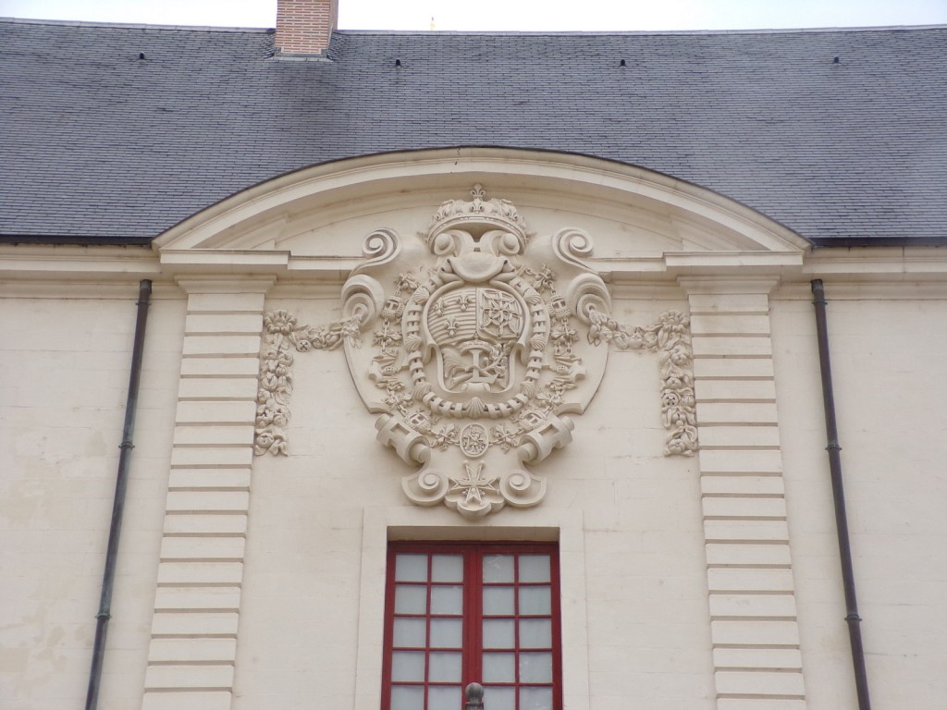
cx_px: 474
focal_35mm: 86
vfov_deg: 17.2
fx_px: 2353
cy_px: 355
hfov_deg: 22.8
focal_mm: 15.4
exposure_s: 1/550
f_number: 4.3
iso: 80
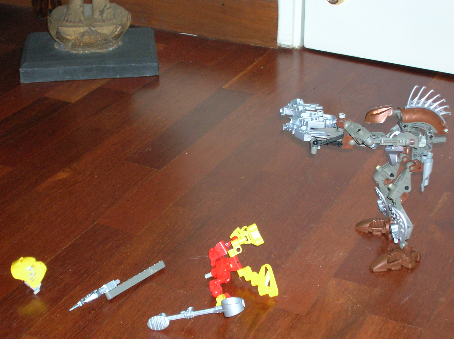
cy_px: 170
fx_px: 917
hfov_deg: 27.8
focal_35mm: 70
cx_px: 227
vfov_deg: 21.0
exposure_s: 1/60.1
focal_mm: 11.7
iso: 143
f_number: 3.9
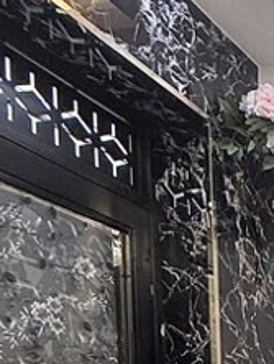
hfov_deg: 16.1
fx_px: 664
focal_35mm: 63
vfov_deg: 25.6
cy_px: 492
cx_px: 592
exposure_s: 1/100
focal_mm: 2.22
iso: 200
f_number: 2.2
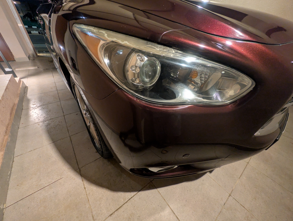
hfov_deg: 110.5
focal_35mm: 12
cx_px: 146
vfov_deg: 94.6
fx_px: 102
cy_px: 110
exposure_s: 1/40
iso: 362
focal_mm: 2.23
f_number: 1.95
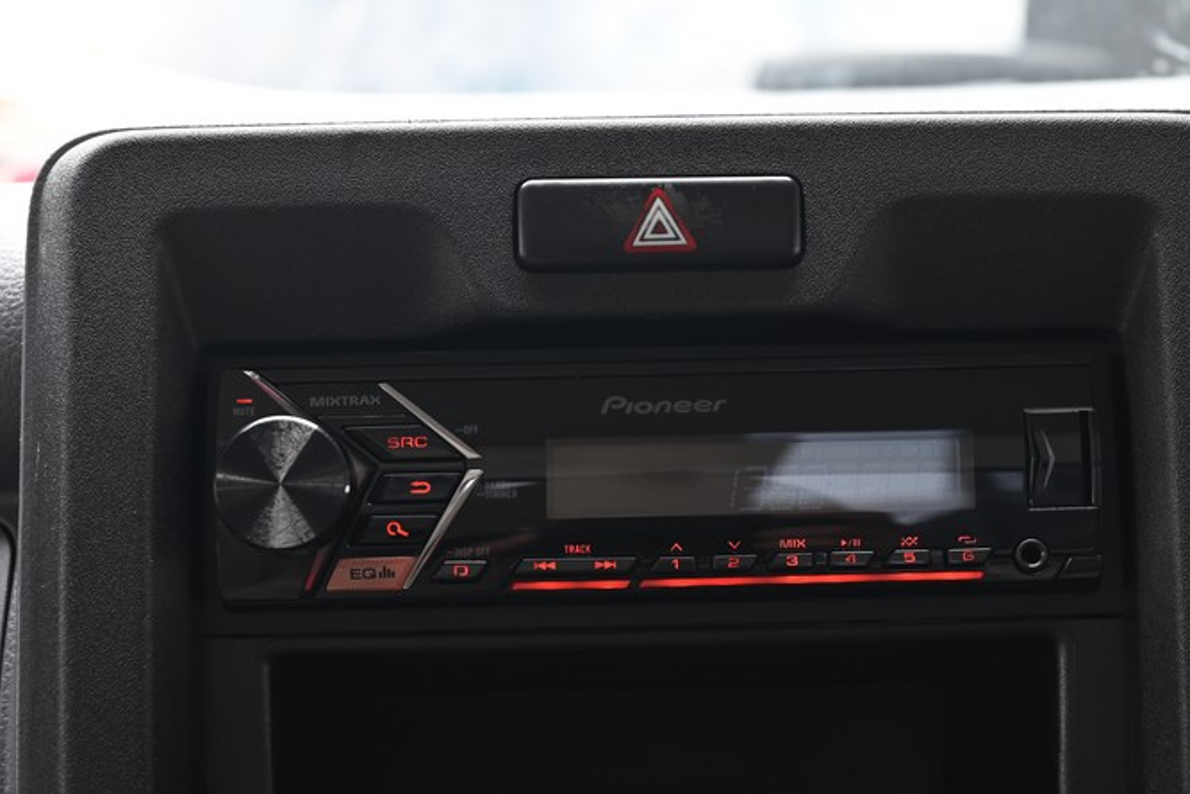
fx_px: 2182
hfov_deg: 30.5
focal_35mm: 66
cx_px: 669
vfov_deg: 20.5
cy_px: 541
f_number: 5.6
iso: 100
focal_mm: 40
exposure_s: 1/30
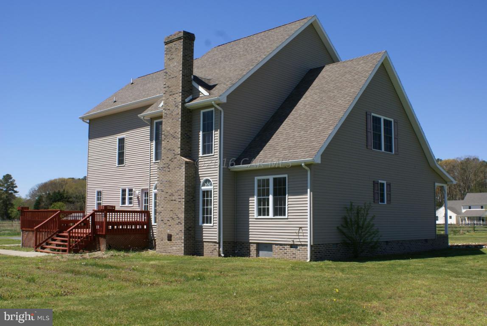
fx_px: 528
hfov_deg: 49.5
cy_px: 163
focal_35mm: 39
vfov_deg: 34.3
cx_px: 244
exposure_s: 1/125
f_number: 13
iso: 100
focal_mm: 26
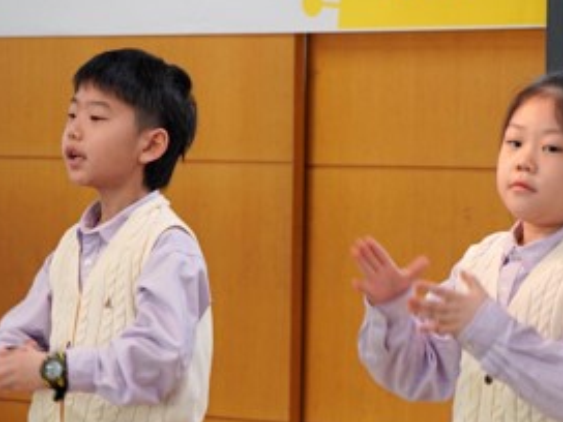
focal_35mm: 251
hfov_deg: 7.9
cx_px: 313
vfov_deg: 5.9
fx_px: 4082
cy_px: 364
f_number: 4
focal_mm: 79
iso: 800
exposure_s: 1/160
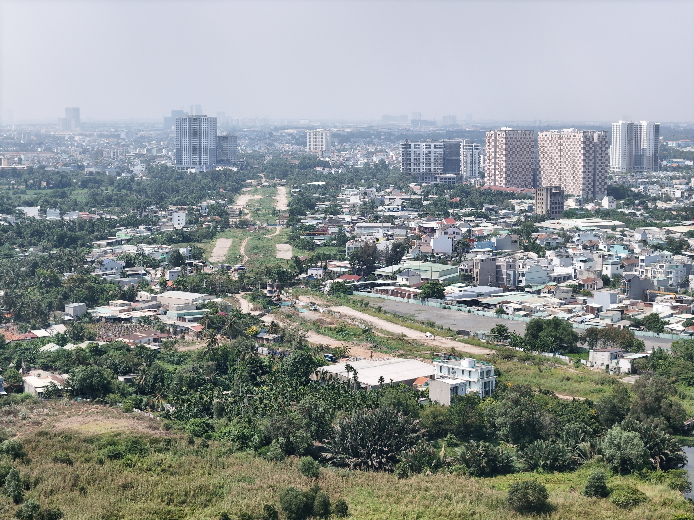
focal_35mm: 70
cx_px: 347
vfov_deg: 21.0
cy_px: 260
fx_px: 1403
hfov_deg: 27.8
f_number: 2.8
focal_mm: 19.35
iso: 100
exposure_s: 1/500
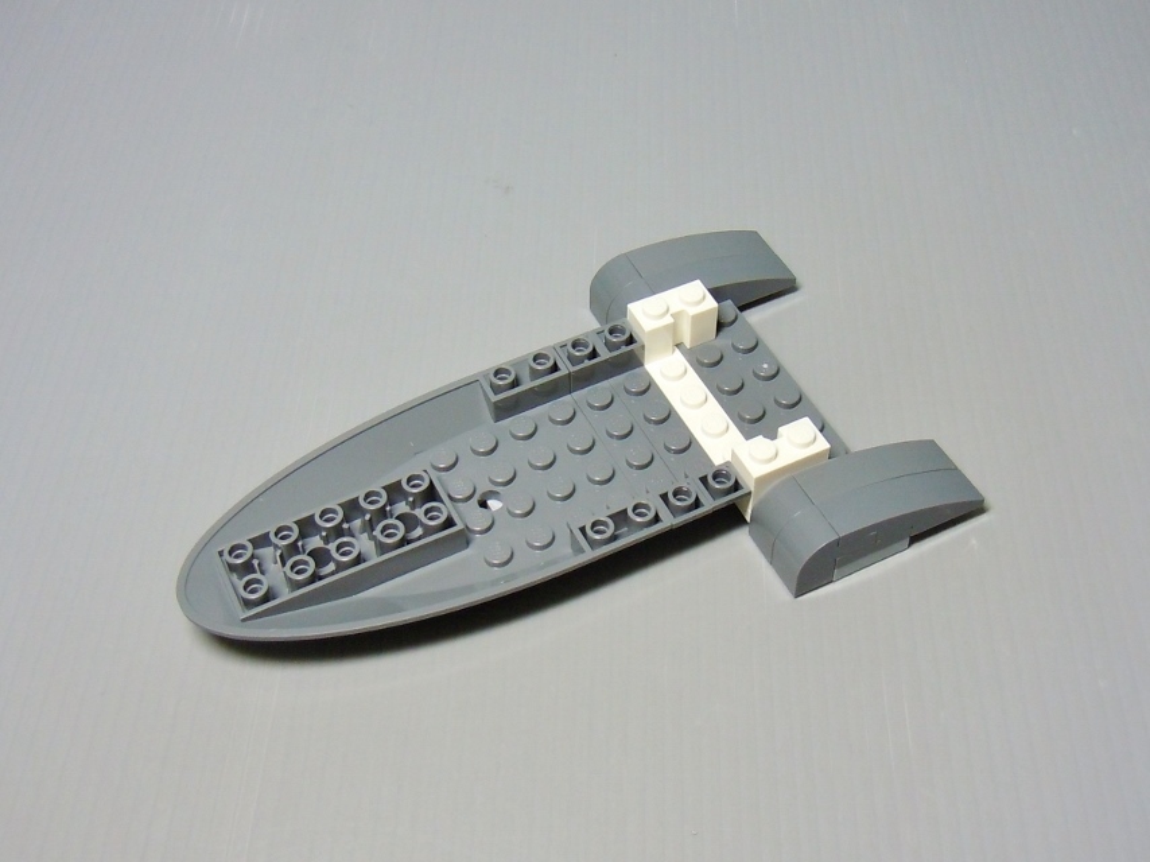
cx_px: 575
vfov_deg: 46.8
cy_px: 431
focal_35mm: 30
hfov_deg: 60.0
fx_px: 996
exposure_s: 1/25
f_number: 3.5
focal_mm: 5.4
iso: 200
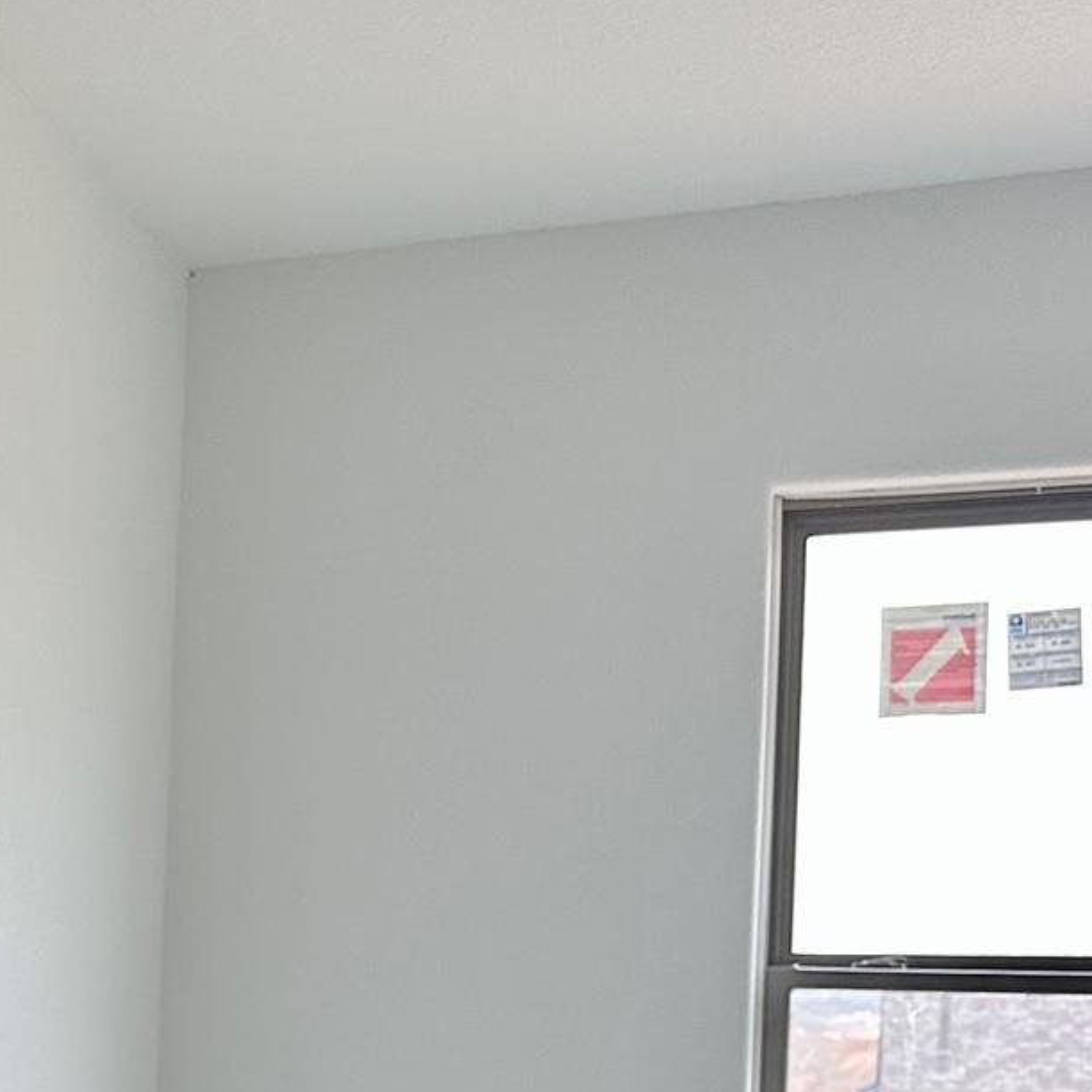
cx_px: -507
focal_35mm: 71
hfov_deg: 20.9
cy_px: 1074
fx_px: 2534
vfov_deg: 23.4
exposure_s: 1/83
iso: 250
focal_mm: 6.86
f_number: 1.78
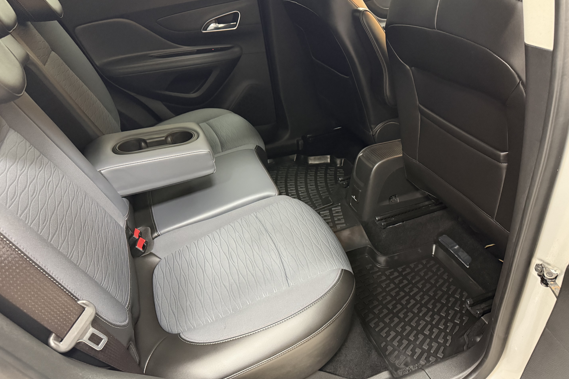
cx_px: 285
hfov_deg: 71.5
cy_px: 191
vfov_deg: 51.3
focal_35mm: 25
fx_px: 395
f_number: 1.78
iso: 800
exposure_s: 1/33
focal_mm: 6.76
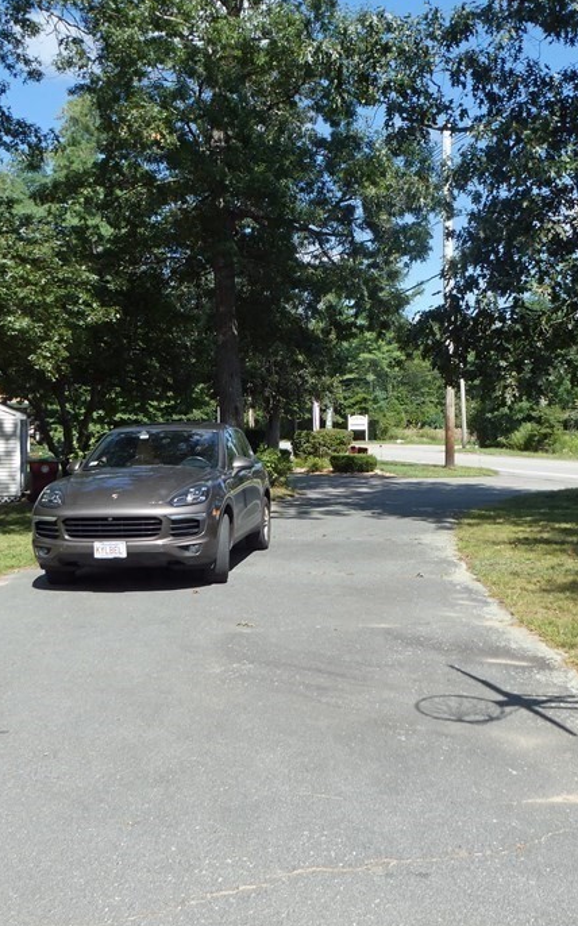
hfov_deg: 33.5
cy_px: 476
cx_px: 332
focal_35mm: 38
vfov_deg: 51.6
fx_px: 959
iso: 80
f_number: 3.3
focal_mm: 4.3
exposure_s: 1/640
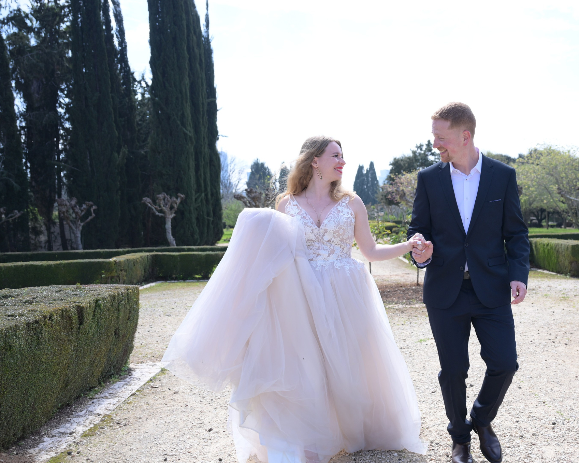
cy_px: 238
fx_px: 583
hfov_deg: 51.4
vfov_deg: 43.3
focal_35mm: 34
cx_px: 407
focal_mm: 24
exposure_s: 1/800
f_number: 3.5
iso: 125
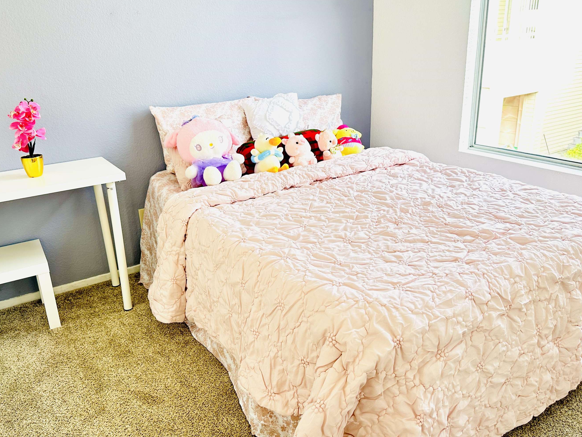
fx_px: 471
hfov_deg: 63.4
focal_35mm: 28
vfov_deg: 49.7
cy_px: 206
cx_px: 271
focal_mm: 6.86
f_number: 1.78
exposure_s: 1/121
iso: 125
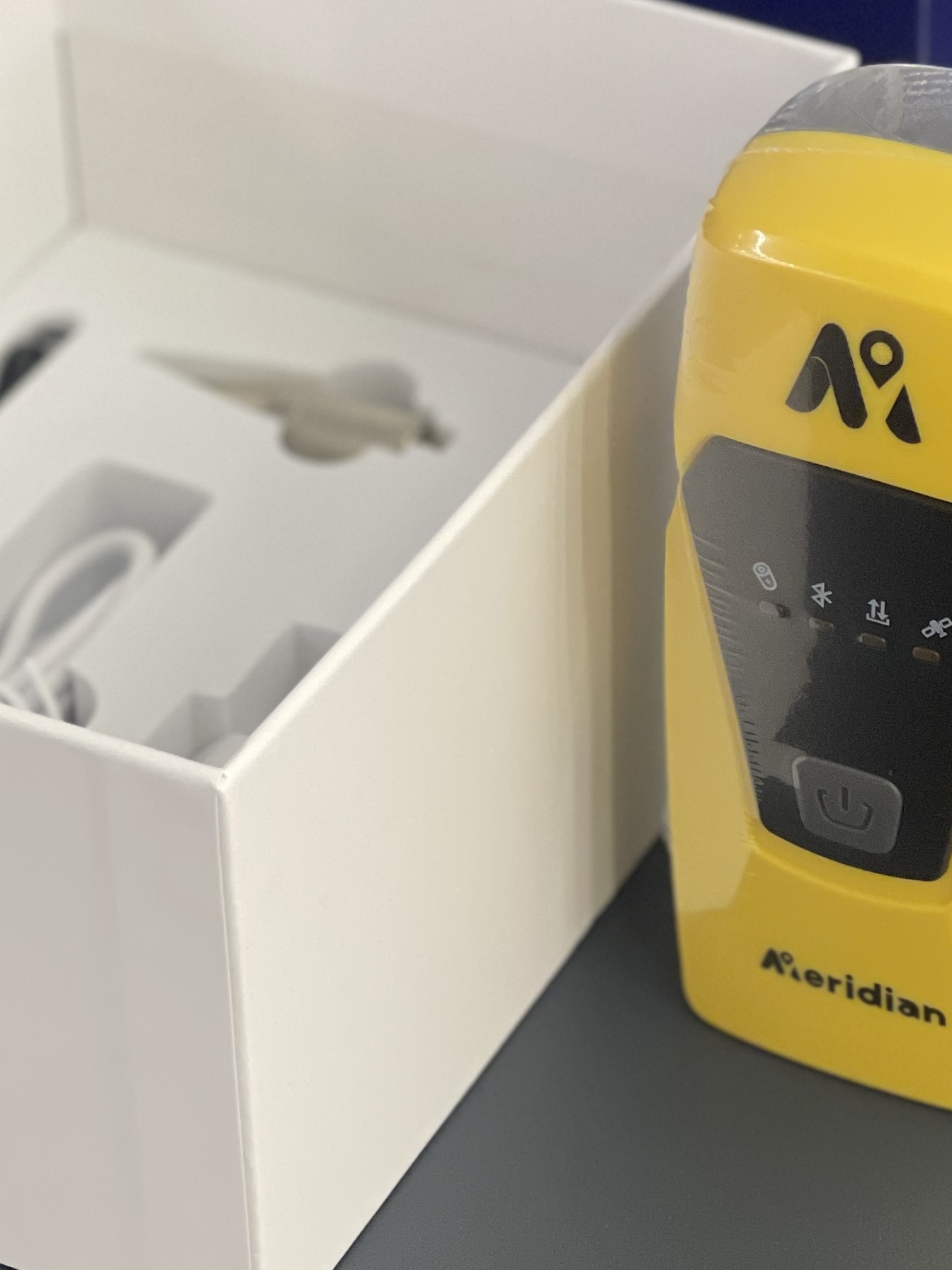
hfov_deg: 10.3
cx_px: 676
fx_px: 5280
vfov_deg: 13.7
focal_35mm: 144
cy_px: 604
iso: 160
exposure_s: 1/100
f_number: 2.2
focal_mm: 7.5
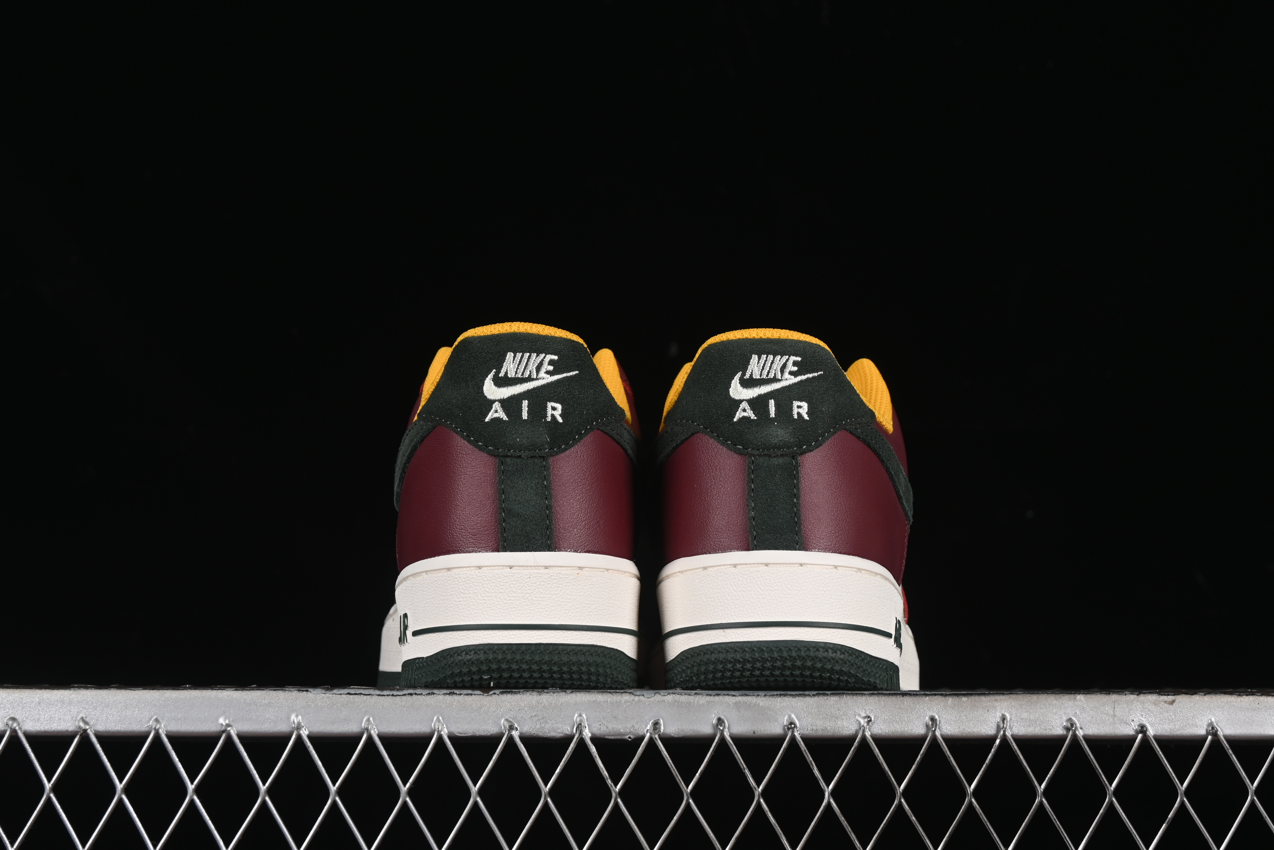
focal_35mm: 75
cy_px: 425
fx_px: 2654
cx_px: 637
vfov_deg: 18.2
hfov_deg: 27.0
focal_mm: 50
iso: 160
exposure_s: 1/80
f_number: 8
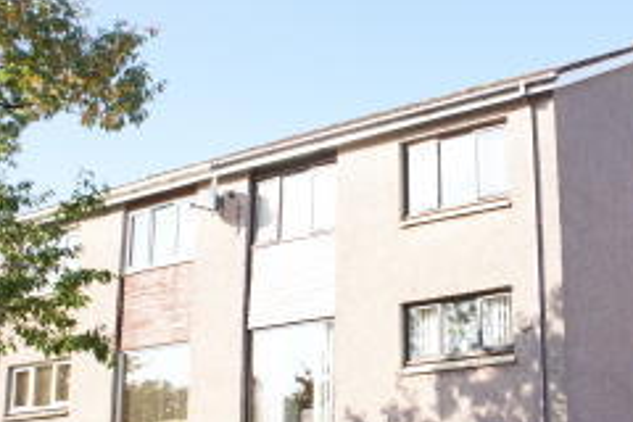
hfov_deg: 38.5
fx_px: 879
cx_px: 483
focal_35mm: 50
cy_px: 323
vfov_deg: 26.6
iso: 100
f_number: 5.6
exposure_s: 1/125
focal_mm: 20
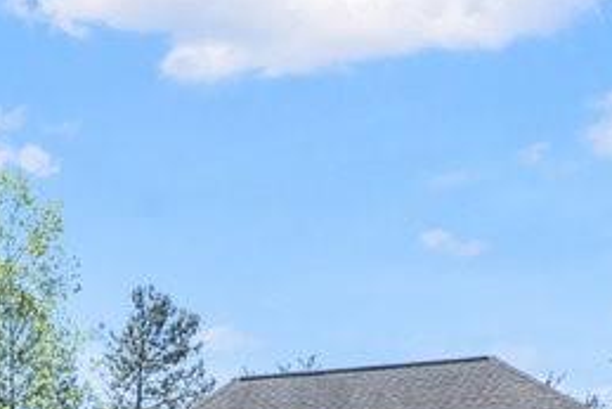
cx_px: 102
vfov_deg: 14.2
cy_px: 848
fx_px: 1344
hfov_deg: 25.1
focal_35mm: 79
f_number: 9
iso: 100
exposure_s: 1/125
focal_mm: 16
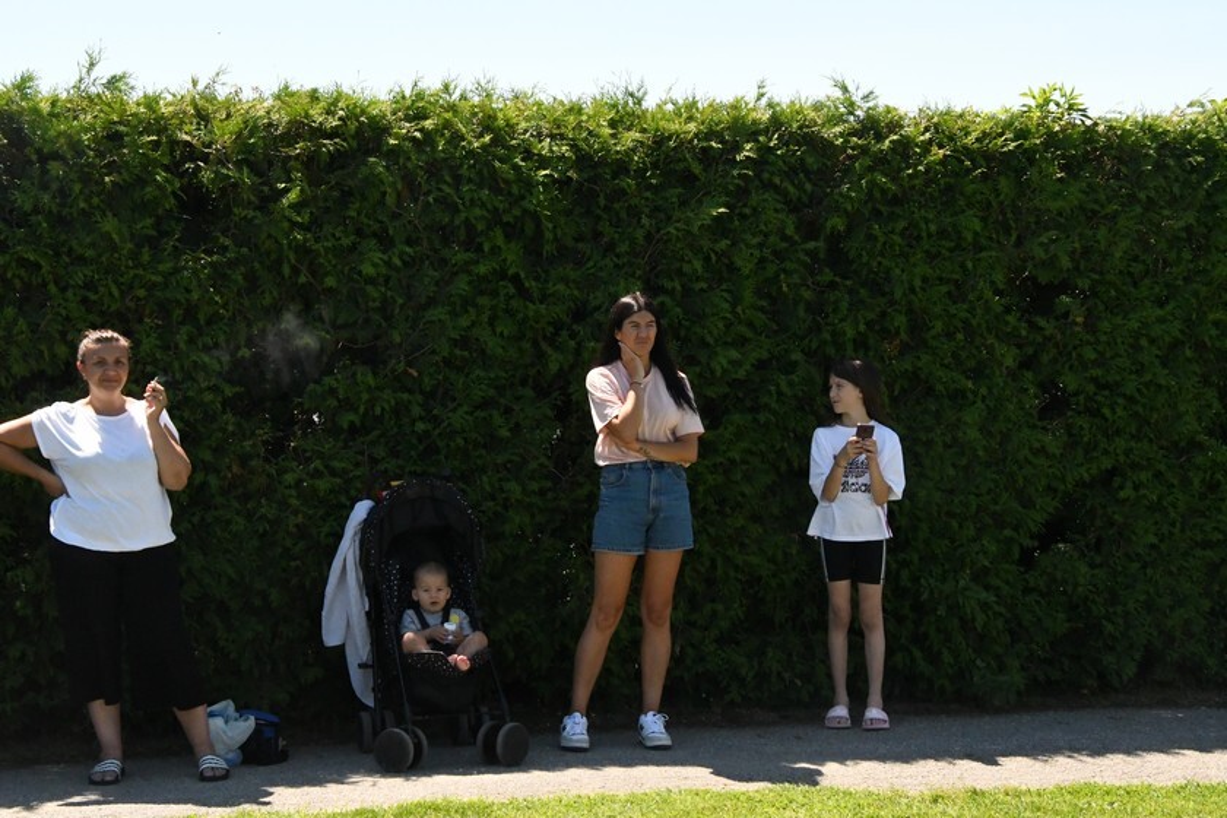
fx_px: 2965
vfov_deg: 15.7
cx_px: 614
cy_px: 409
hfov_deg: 23.4
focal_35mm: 87
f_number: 14
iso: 8000
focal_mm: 58
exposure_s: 1/3200
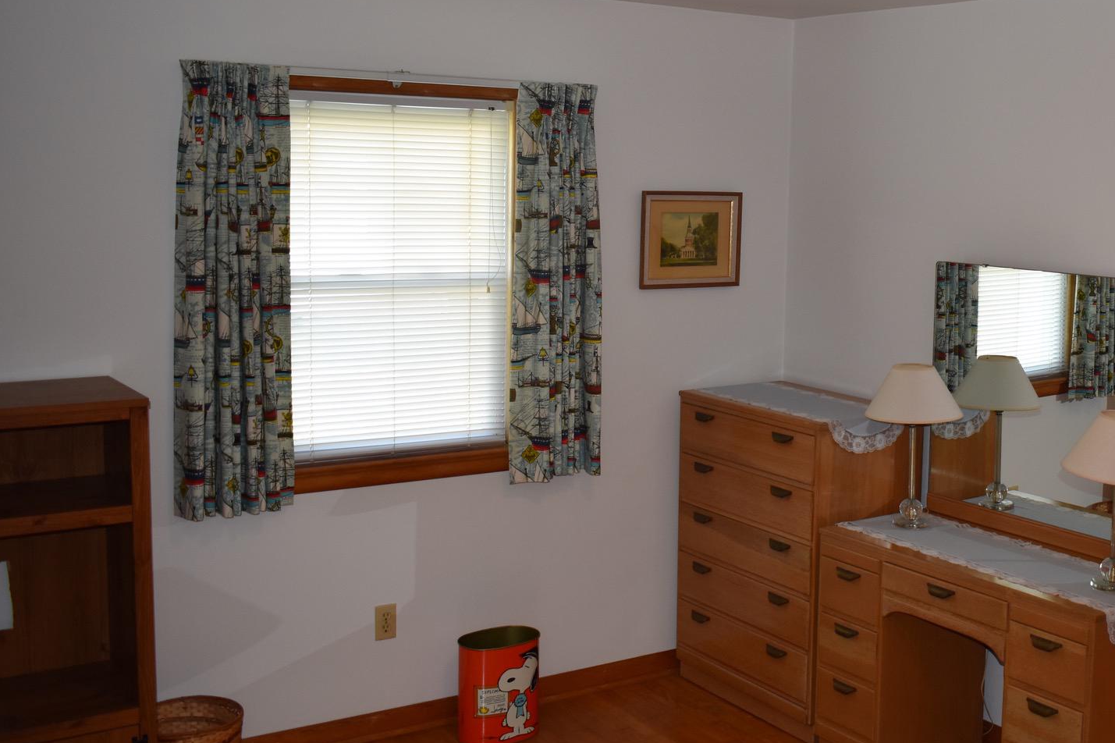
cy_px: 311
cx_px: 784
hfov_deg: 44.5
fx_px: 1331
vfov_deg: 31.1
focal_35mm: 43
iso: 400
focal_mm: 20
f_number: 4.5
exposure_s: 1/80
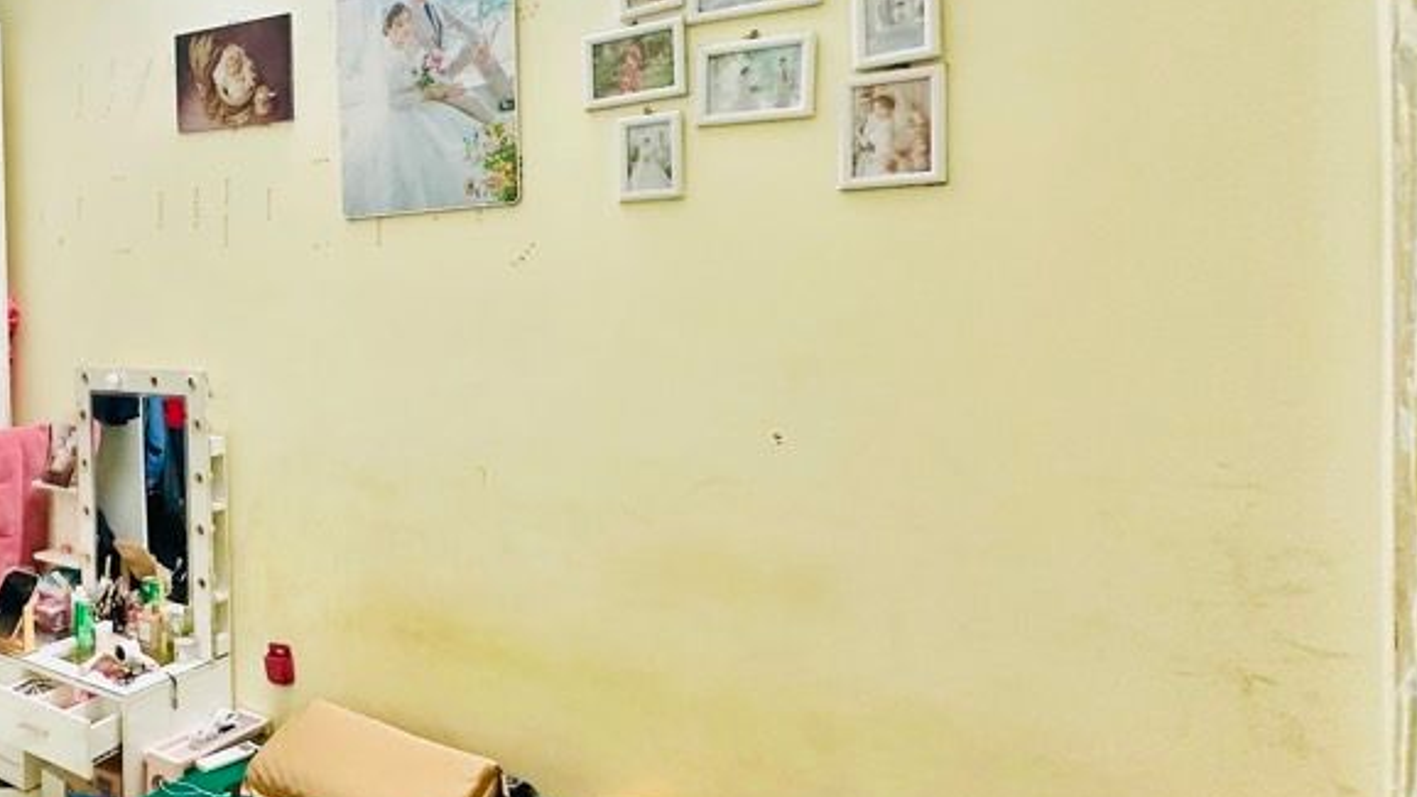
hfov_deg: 61.0
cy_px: 319
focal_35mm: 27
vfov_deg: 42.7
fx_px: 1014
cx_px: 189
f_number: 2.2
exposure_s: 1/50
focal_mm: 2.22
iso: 250
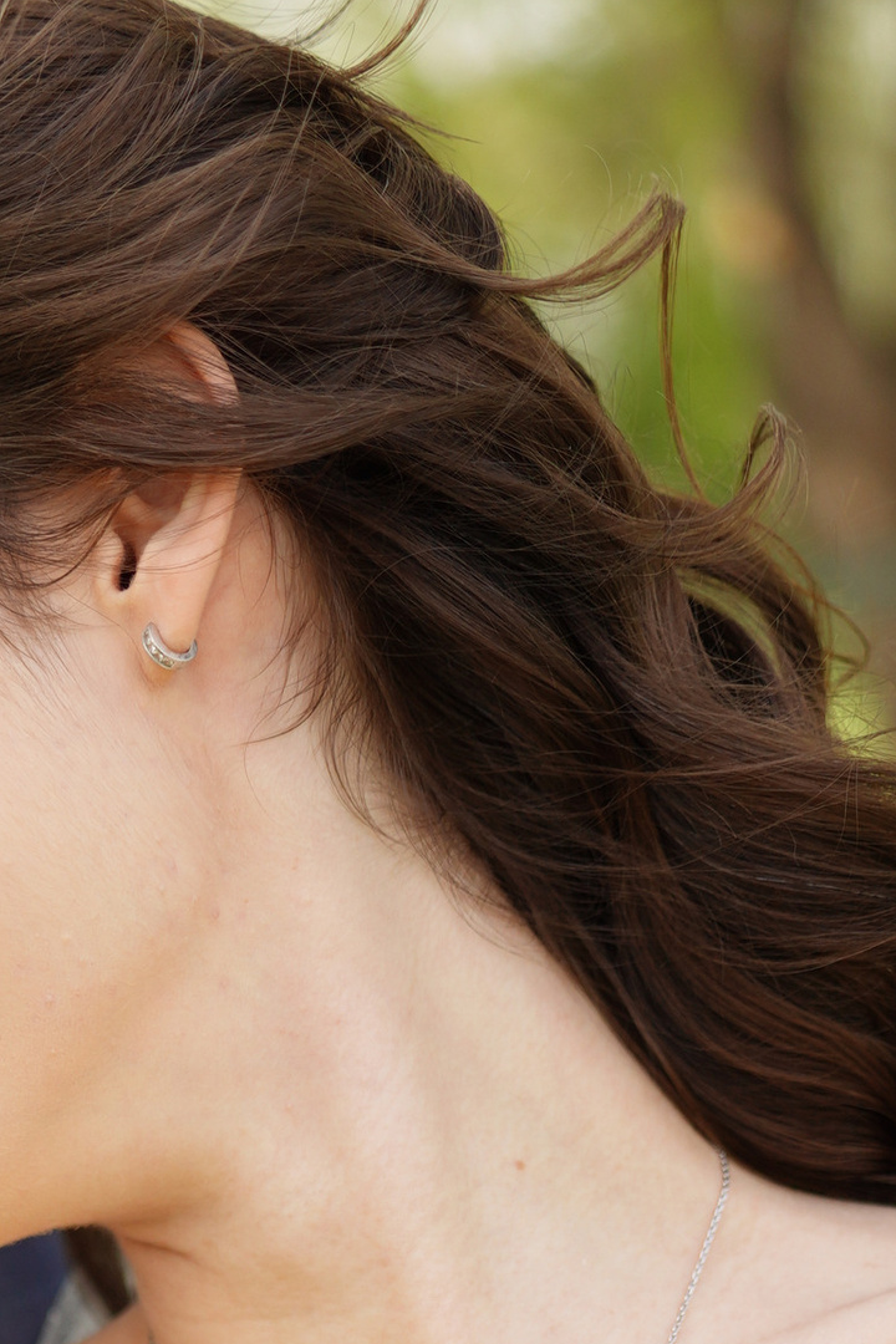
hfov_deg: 10.4
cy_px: 2119
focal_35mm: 128
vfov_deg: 14.7
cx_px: -398
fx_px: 4778
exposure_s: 1/1000
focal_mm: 36
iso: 160
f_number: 2
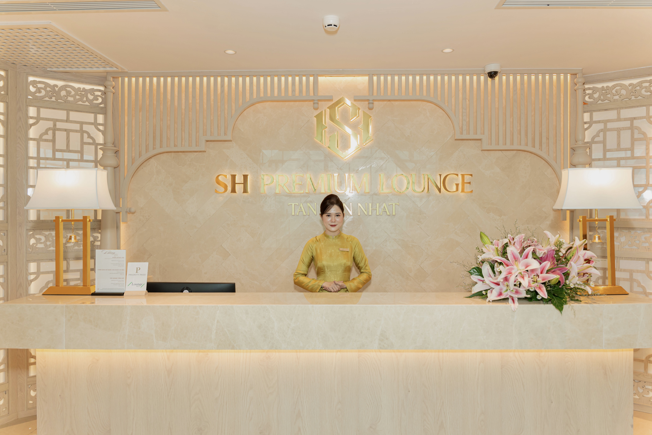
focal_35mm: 24
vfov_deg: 53.1
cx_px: 326
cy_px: 218
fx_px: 435
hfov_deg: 73.7
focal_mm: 24
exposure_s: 1/160
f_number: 3.5
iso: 640
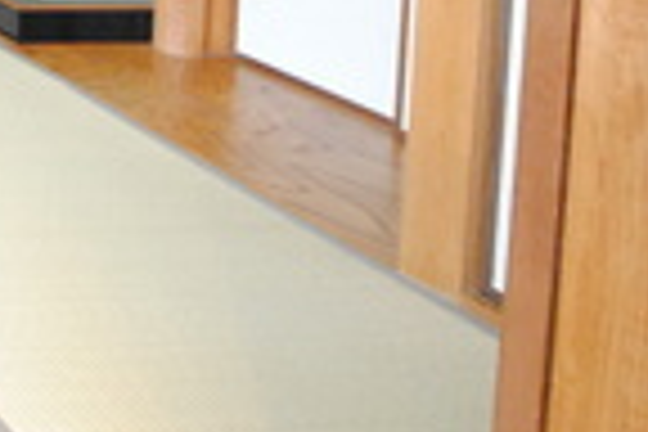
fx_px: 1084
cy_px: -274
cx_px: -572
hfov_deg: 20.6
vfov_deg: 18.9
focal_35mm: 60
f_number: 4.5
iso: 1600
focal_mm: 9
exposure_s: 1/15
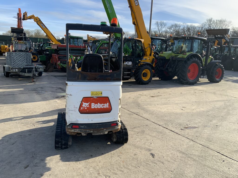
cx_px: 119
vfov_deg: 48.2
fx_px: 199
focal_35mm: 29
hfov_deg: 61.7
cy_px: 89
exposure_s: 1/1121
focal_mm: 3
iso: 16
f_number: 1.8
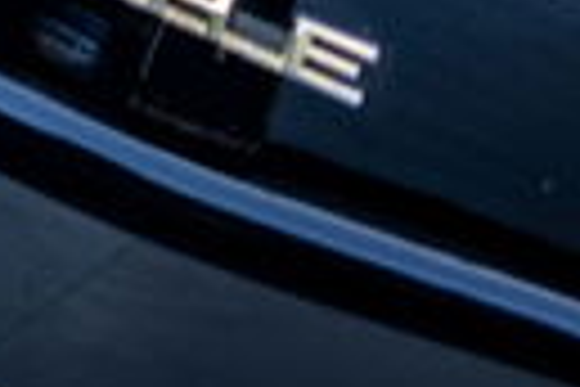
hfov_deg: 5.4
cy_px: -968
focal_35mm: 357
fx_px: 5751
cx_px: -1214
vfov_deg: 3.7
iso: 64
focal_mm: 45
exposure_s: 1/15
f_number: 4.5
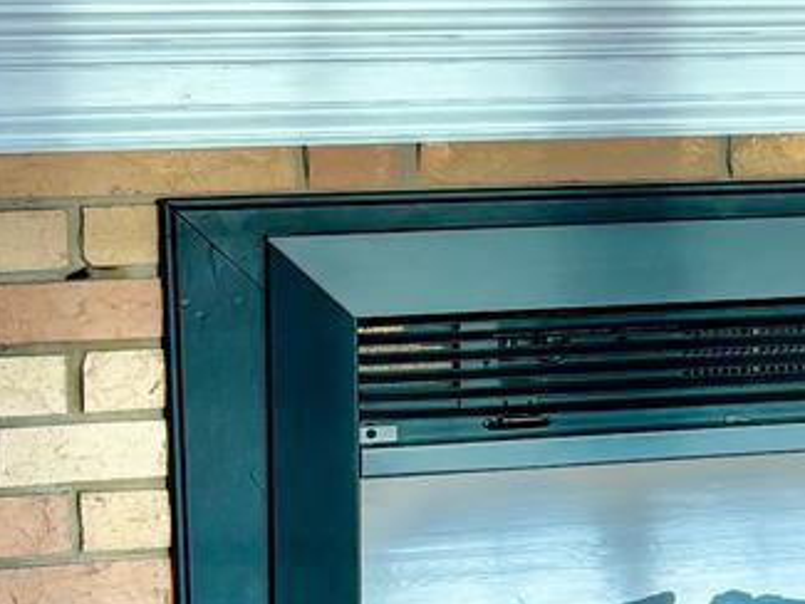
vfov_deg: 9.1
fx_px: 3815
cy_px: 250
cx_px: 1181
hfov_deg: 11.6
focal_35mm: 164
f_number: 1.6
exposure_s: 1/120
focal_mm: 5.96
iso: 125
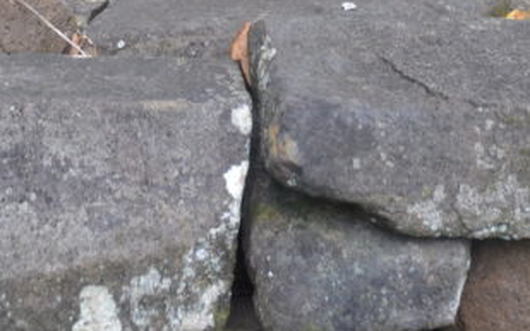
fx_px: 1314
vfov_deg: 13.2
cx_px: 276
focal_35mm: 91
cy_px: -226
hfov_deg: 22.8
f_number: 5.6
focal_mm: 18
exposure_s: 1/125
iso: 360
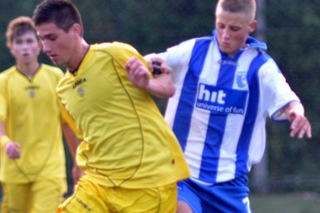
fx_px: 8328
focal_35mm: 937
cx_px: 79
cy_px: 190
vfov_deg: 1.5
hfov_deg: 2.2
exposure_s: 1/500
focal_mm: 300
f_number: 2.8
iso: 800
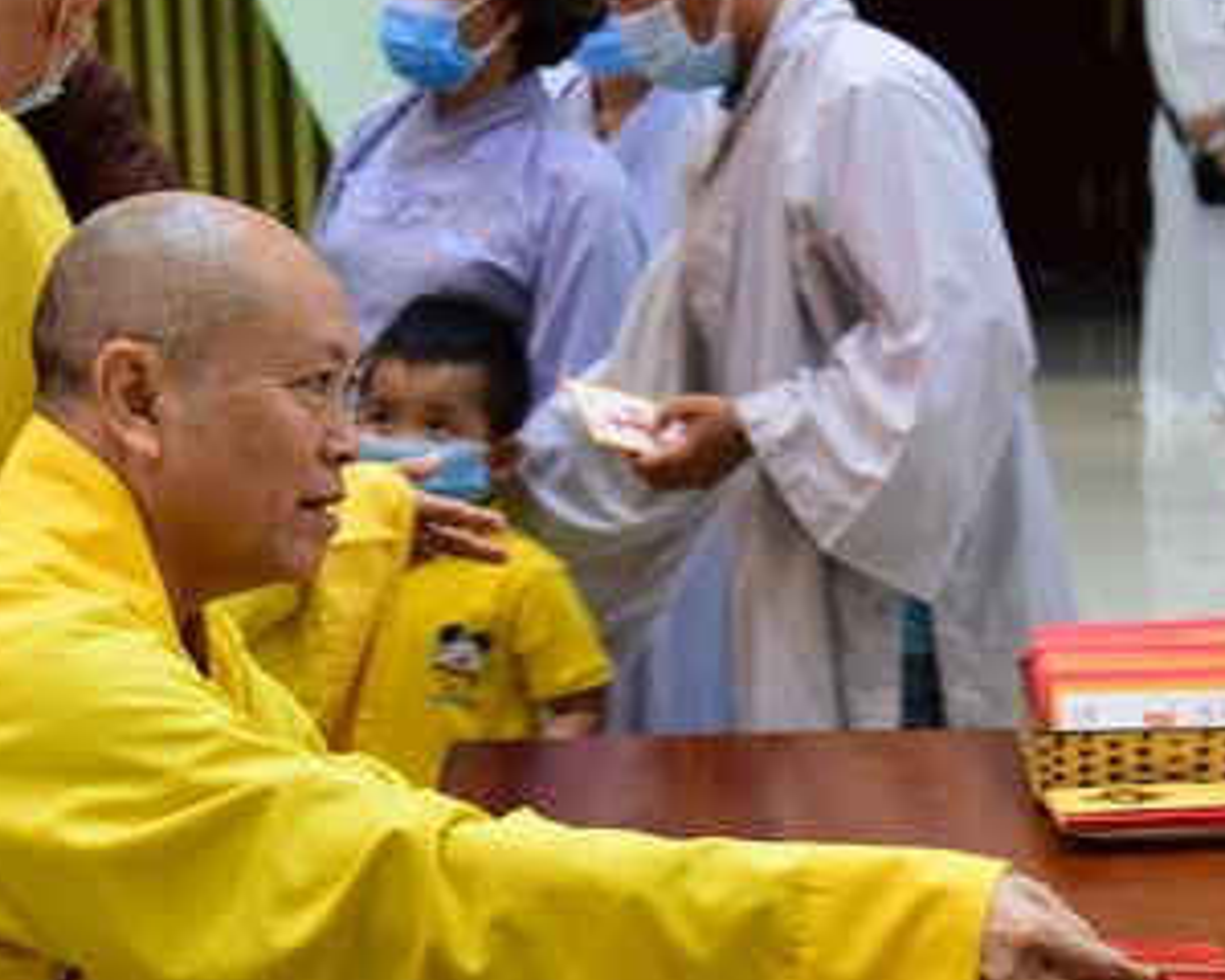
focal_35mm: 112
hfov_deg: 17.1
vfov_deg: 13.8
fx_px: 4061
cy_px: 494
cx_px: 837
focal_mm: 55
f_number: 5
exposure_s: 1/40
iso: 1000
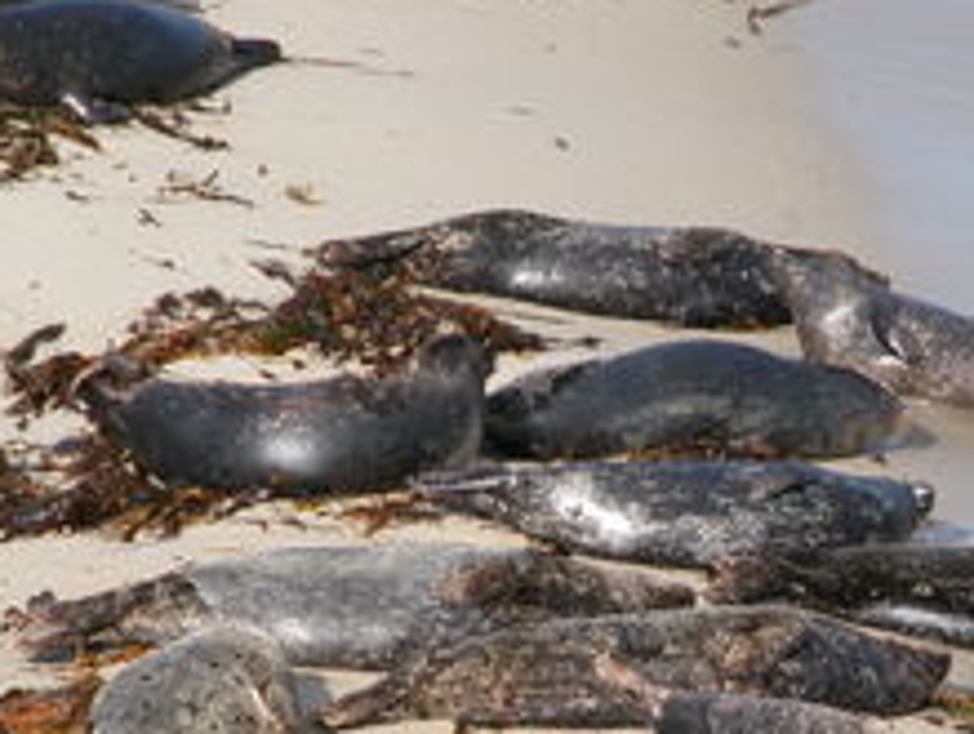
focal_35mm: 503
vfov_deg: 3.0
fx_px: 14176
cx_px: 663
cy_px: 618
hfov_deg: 3.9
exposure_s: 1/343
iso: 100
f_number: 5.3
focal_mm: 71.2
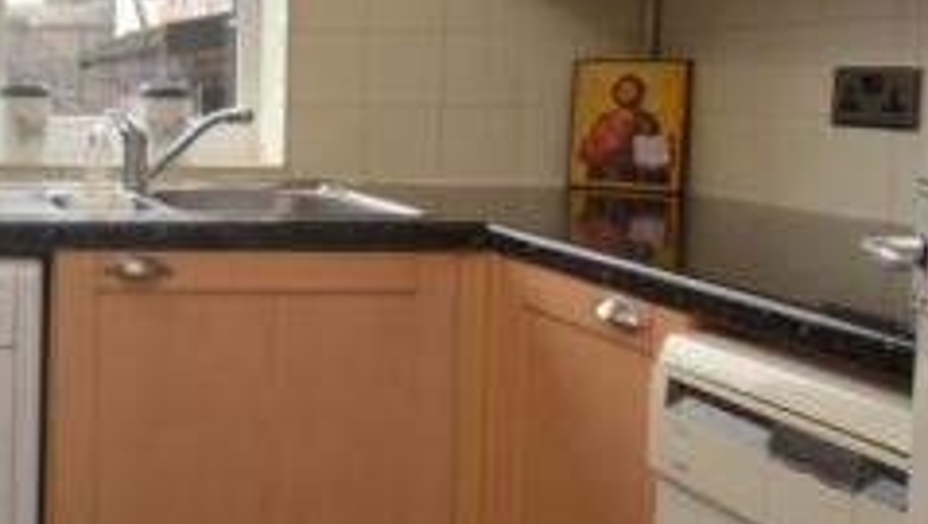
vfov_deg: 27.1
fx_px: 1059
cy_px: 87
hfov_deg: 39.2
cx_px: -83
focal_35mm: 43
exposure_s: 1/100
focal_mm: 10
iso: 200
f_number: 5
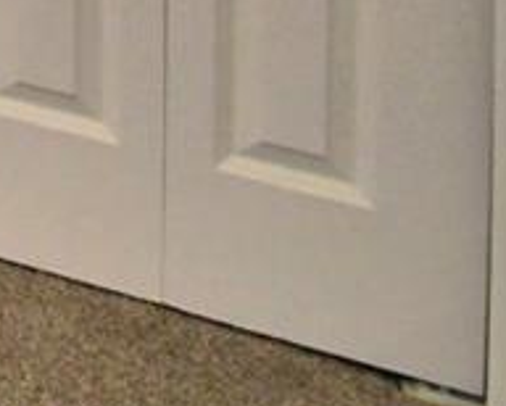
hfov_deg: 9.1
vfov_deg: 9.5
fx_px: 1754
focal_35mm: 117
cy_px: -894
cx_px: -1331
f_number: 4.5
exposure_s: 1/100
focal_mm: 10
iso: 400
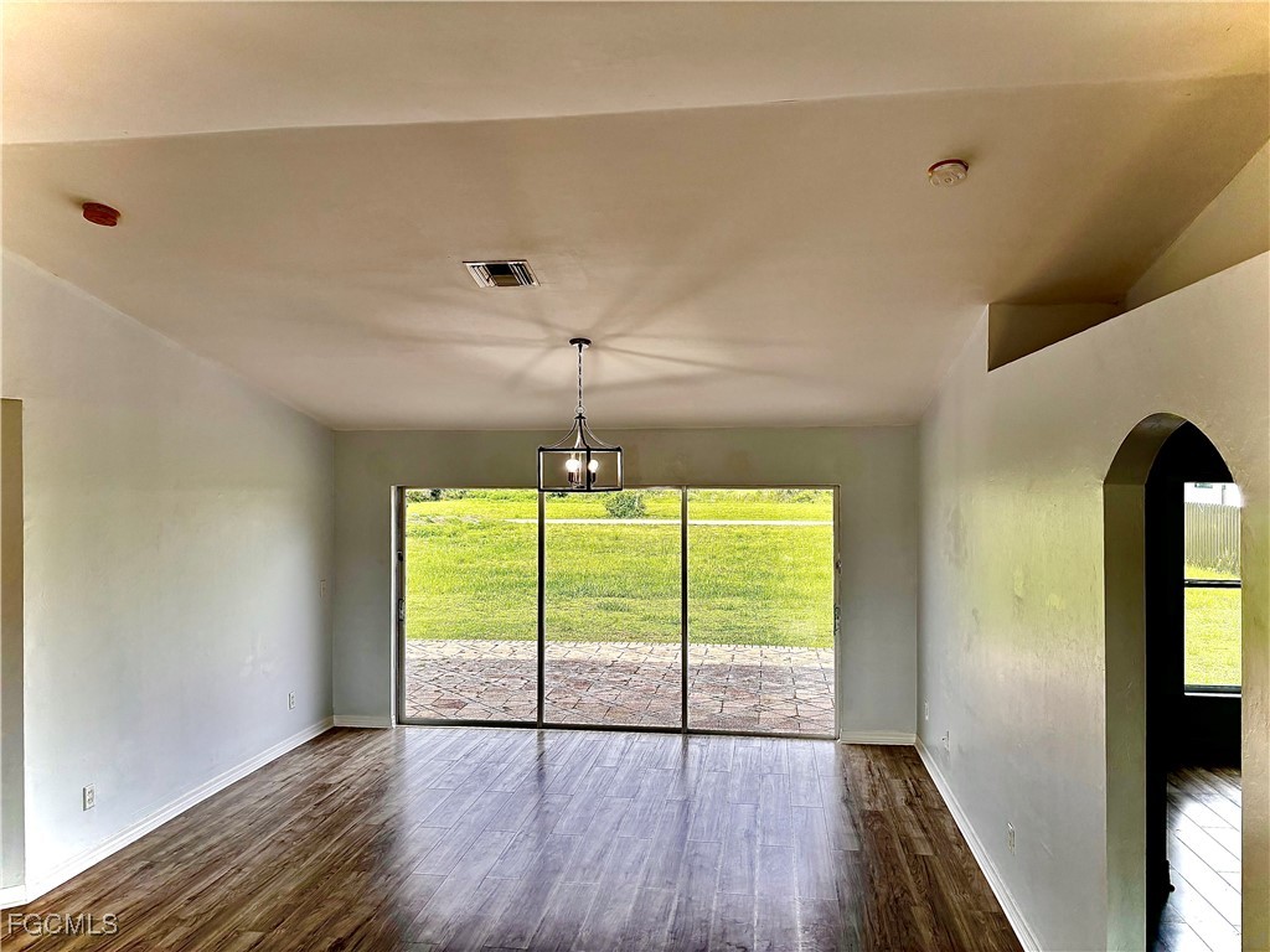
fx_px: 954
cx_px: 635
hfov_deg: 67.3
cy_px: 476
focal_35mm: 26
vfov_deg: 53.1
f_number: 1.6
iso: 50
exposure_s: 1/364
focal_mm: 5.96
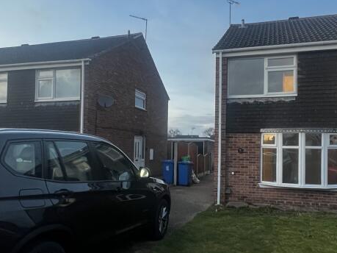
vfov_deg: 48.1
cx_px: 182
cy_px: 140
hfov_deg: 61.6
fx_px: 282
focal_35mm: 29
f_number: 1.8
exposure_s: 1/60
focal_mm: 1.57
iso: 640
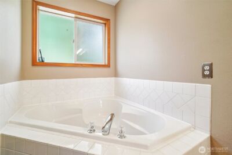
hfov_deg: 96.7
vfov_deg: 73.8
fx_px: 103
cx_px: 116
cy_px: 78
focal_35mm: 16
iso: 1600
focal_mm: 16
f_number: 8
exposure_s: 1/80
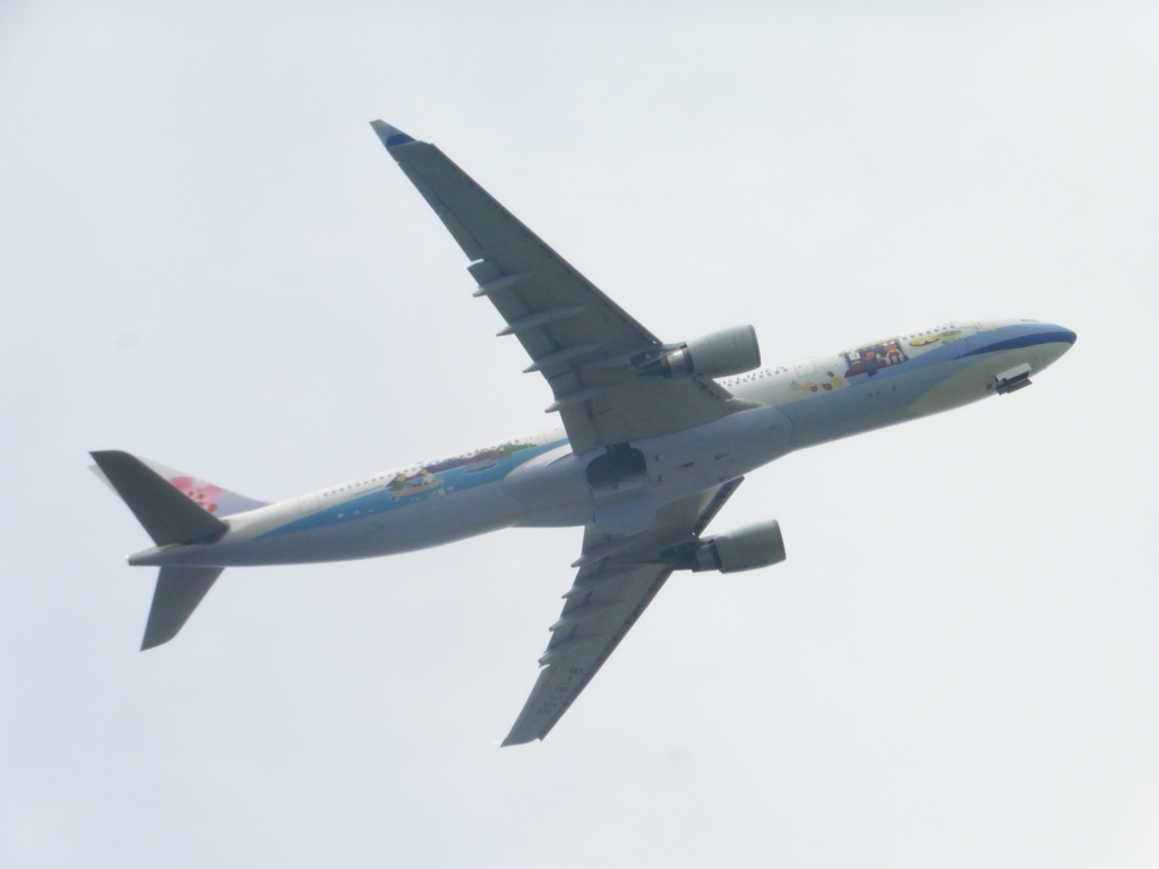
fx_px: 5893
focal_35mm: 176
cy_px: 434
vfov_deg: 8.4
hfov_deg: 11.2
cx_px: 580
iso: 400
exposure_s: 1/2000
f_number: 6.3
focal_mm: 31.3
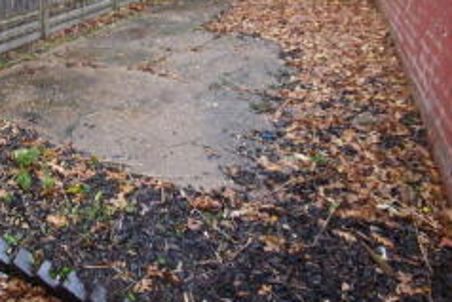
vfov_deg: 42.5
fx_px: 377
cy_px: 81
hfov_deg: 57.5
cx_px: 93
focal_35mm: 30
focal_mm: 10
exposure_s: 1/160
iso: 640
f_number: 4
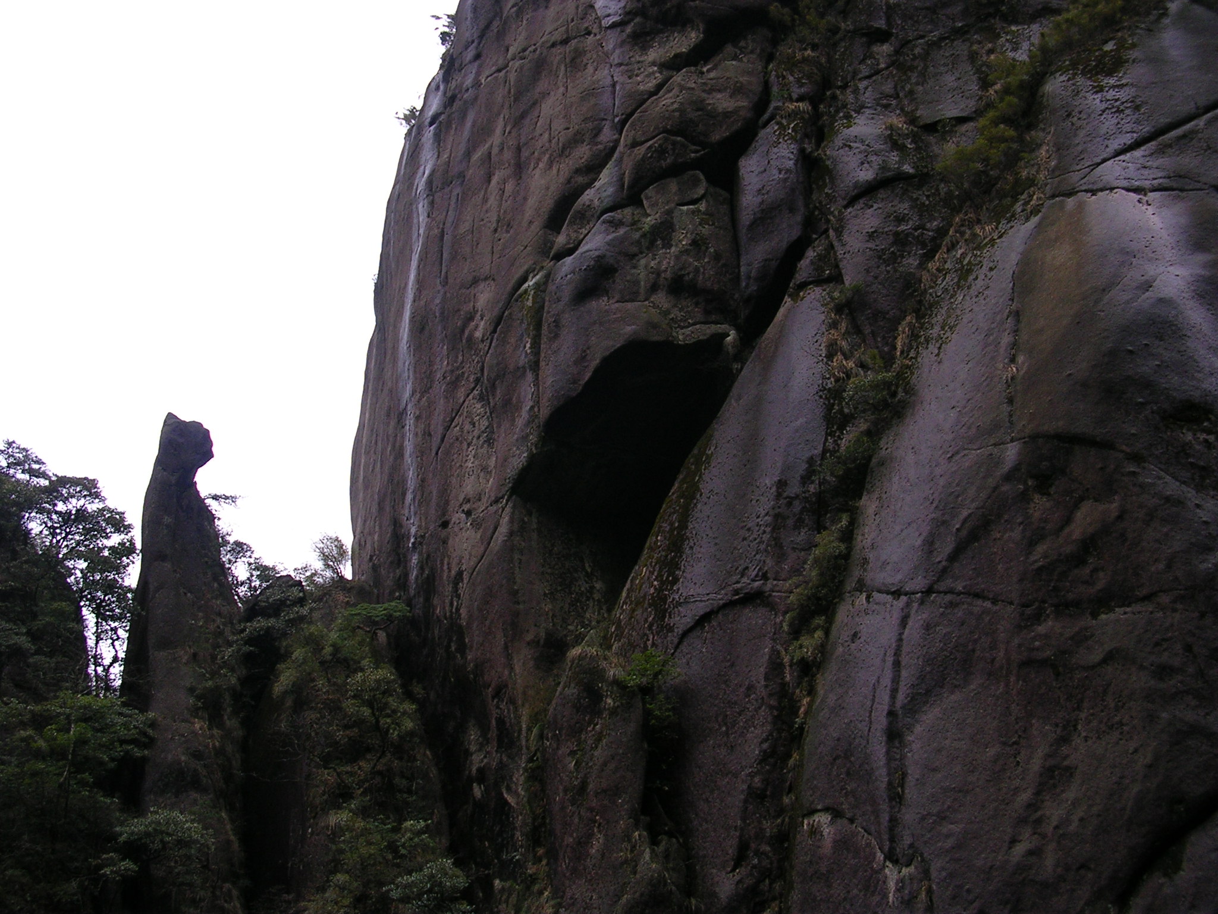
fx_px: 1337
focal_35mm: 38
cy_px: 457
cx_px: 609
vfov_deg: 37.7
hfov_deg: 49.0
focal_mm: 5.8
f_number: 2.8
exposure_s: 1/223
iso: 50
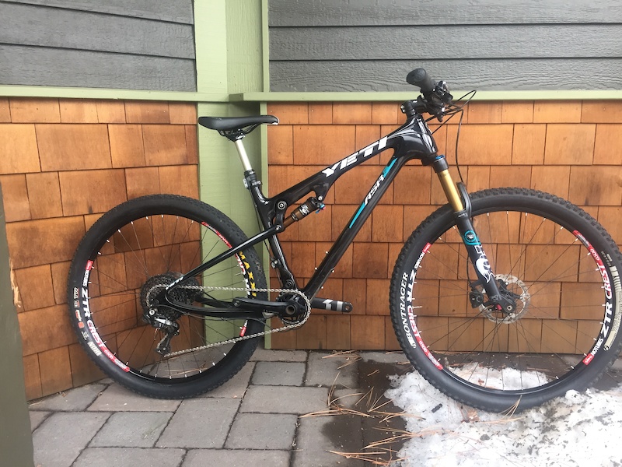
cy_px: 234
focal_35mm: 29
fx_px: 521
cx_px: 311
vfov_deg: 48.2
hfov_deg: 61.7
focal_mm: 4.15
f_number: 2.2
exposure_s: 1/40
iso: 32
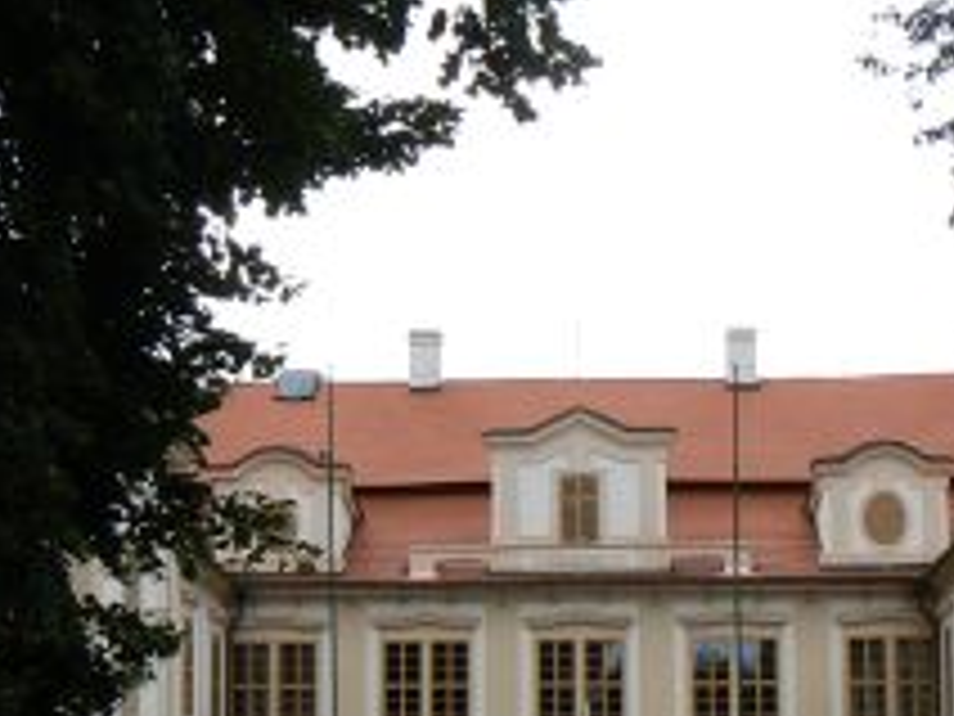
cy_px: 552
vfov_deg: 17.3
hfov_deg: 23.0
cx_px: 454
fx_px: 2343
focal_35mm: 85
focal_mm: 6
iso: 80
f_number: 5.6
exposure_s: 1/320
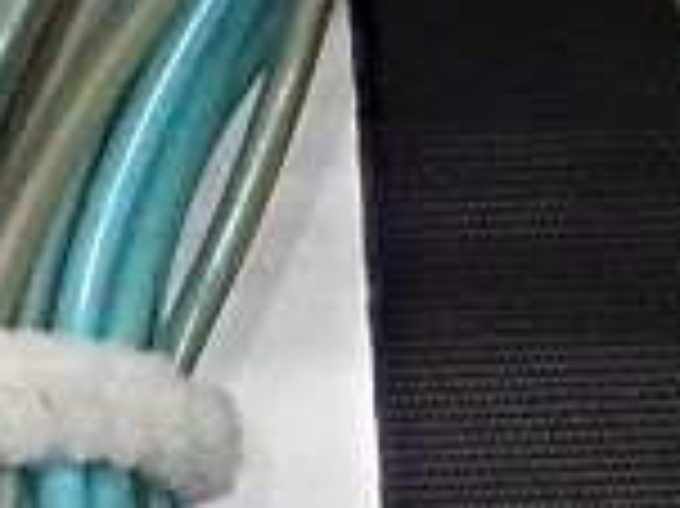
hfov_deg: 7.6
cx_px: -9
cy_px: 472
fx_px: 5103
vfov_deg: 5.7
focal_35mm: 260
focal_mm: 8.99
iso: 800
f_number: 4.5
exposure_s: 1/50
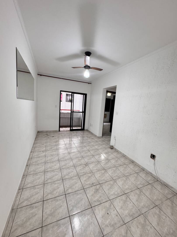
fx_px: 95
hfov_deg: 85.7
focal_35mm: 14
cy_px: 118
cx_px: 88
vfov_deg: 102.1
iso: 400
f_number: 2.2
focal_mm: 2.22
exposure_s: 1/60
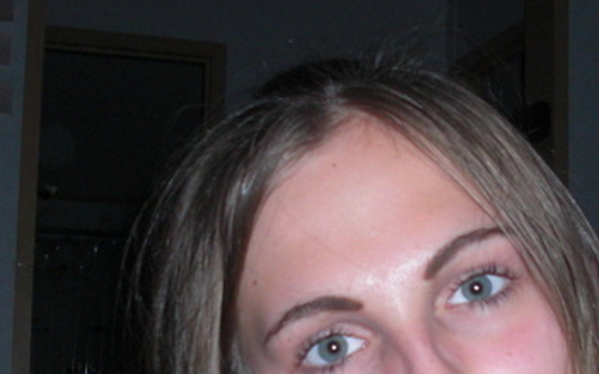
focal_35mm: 87
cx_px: 379
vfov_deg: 14.7
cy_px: 391
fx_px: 1420
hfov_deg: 23.8
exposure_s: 1/60
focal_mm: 6.3
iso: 200
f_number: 2.8
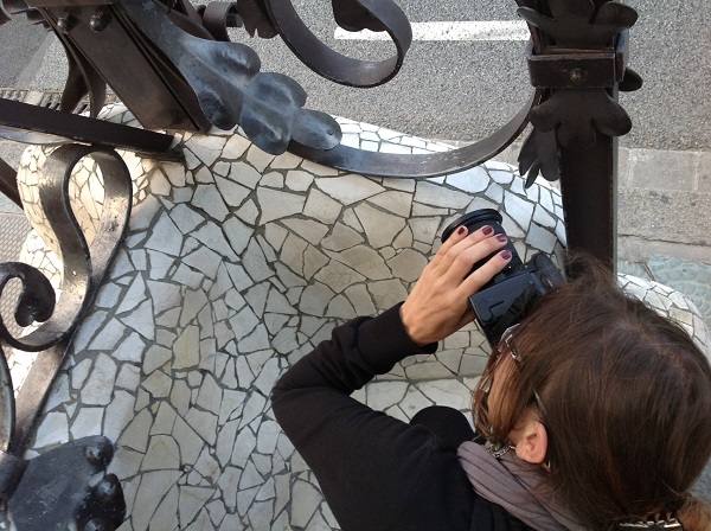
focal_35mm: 35
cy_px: 266
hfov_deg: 52.7
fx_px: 718
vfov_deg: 40.6
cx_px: 356
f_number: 2.4
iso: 80
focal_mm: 4.28
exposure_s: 1/60
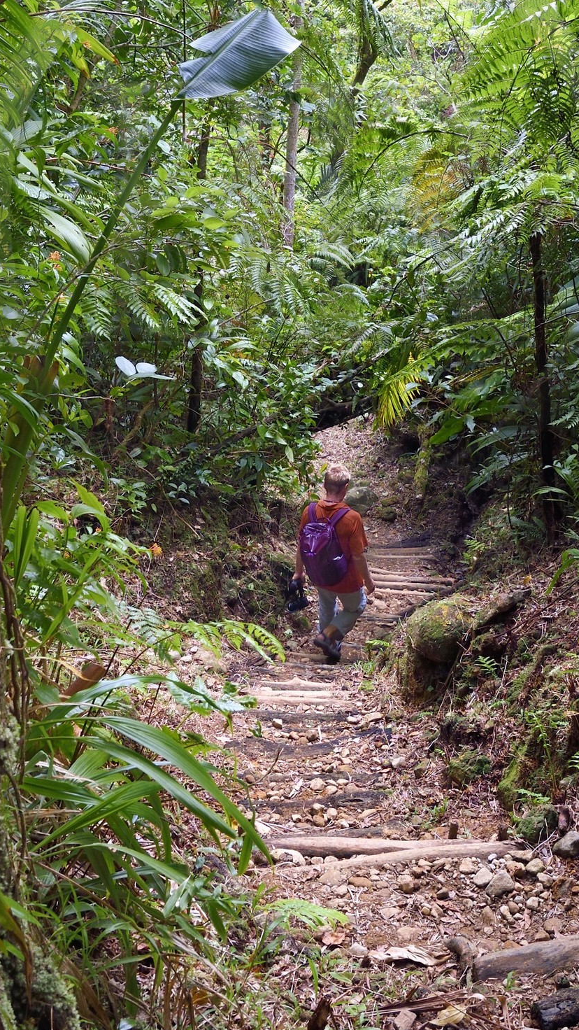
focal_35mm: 53
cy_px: 213
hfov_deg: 22.6
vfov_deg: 37.8
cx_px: 300
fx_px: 1447
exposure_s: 1/80
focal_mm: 31
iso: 800
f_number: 13
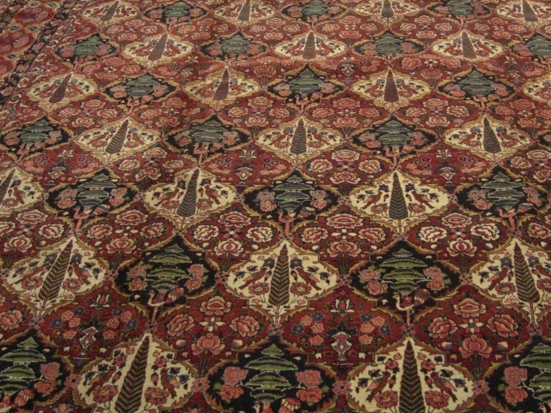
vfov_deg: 29.0
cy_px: 166
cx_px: 326
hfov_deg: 38.1
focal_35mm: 50
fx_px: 796
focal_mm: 7.9
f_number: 2.8
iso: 800
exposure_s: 1/60
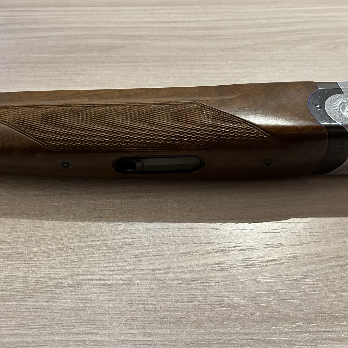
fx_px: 353
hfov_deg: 52.0
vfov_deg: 52.5
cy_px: 174
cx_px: 130
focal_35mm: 31
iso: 400
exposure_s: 1/60
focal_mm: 5.7
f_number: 1.5
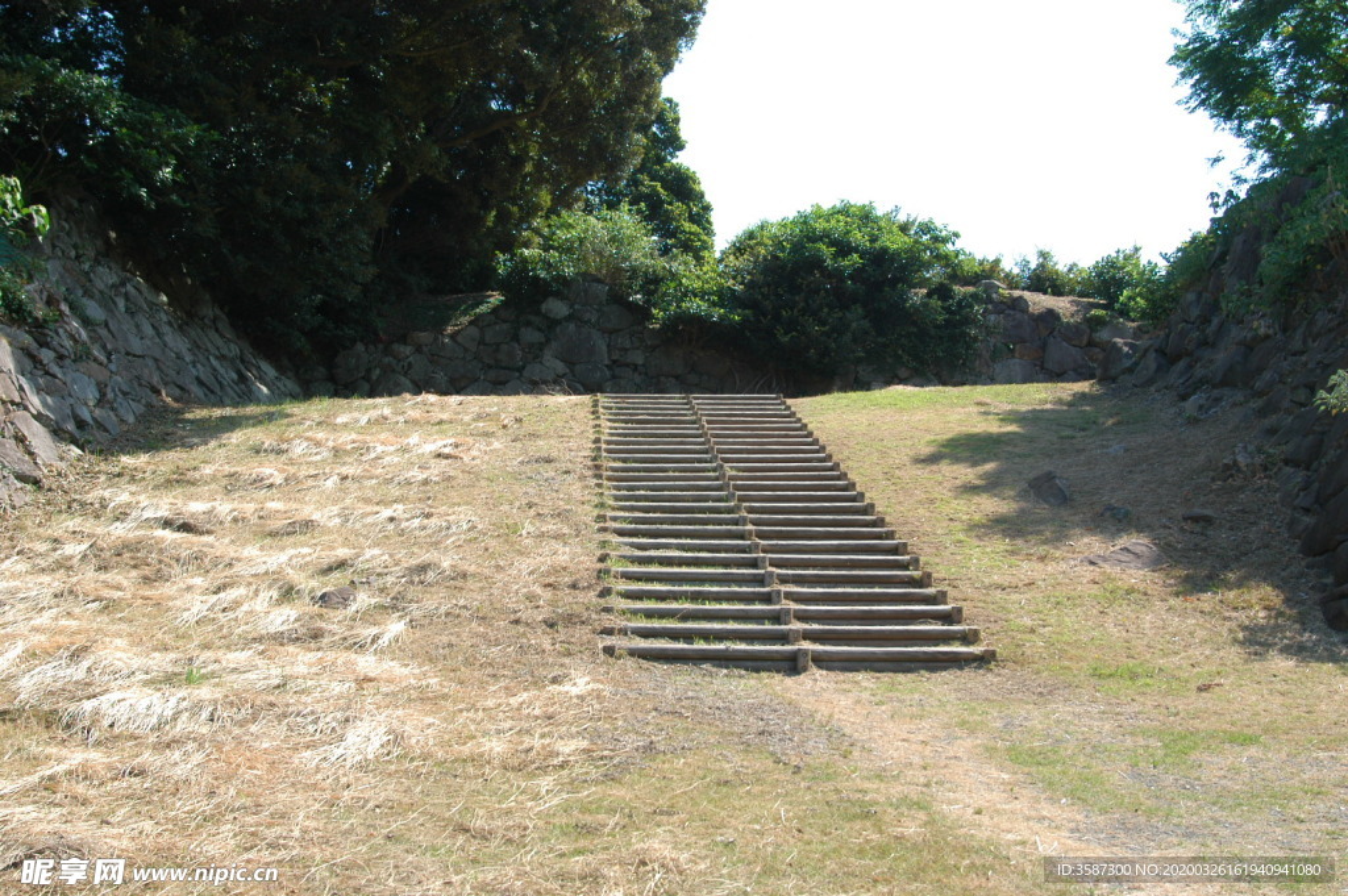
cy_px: 448
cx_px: 674
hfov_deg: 53.2
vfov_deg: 36.8
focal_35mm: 36
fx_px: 1347
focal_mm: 24
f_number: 7.1
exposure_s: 1/200
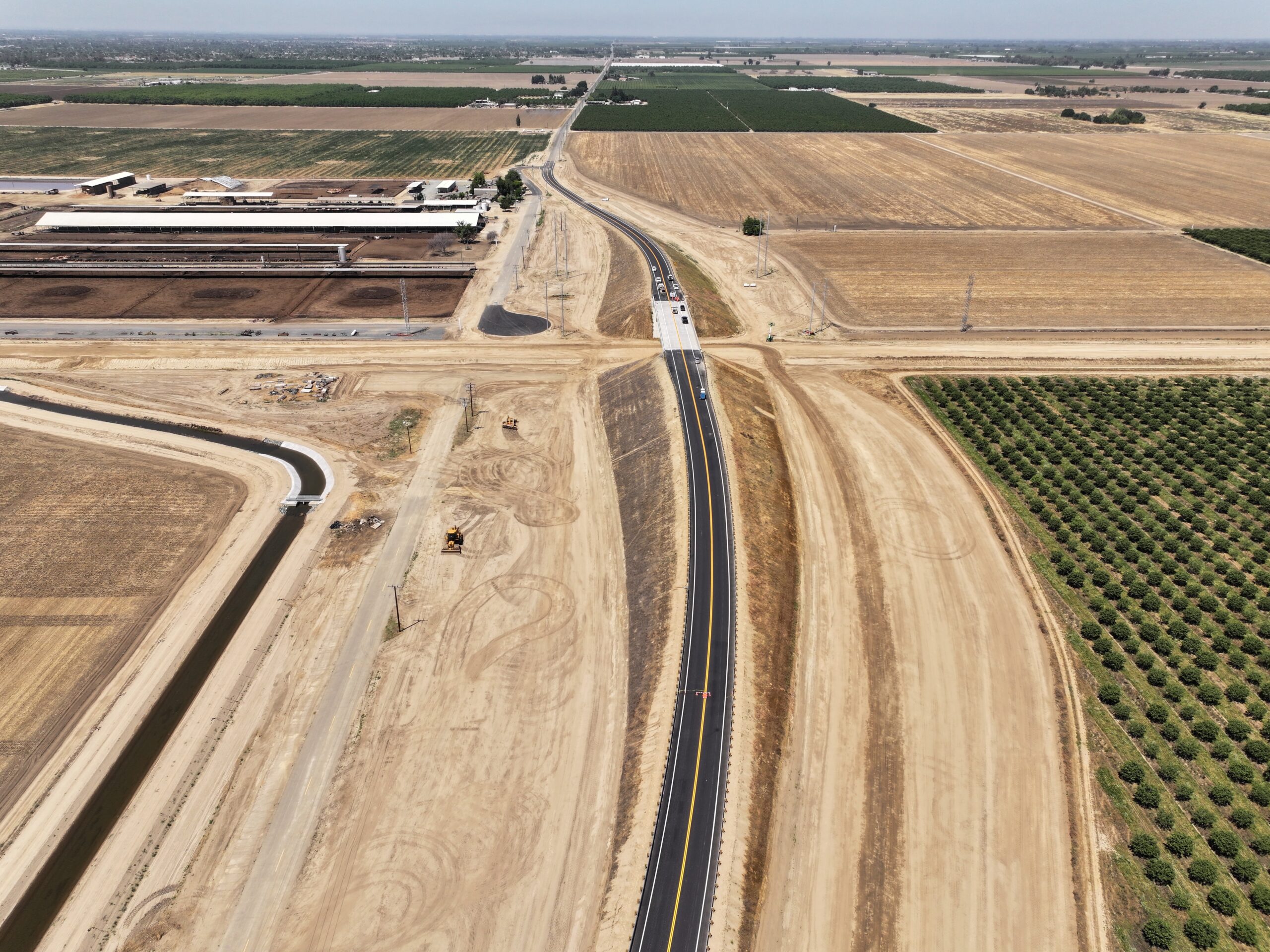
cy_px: 476
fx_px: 880
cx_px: 635
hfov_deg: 71.6
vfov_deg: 56.8
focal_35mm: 24
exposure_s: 1/2000
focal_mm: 12.29
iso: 100
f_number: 2.8
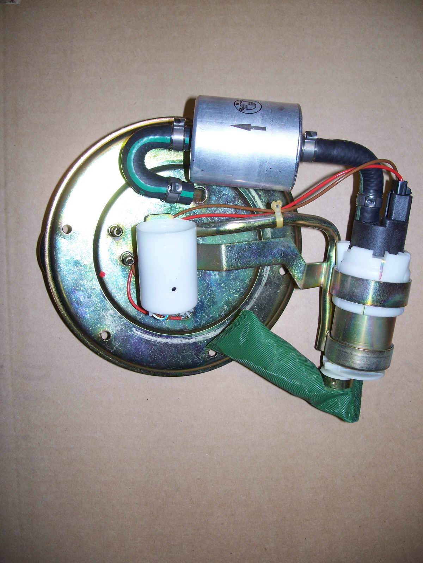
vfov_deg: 50.1
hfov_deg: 38.7
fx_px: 603
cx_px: 212
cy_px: 282
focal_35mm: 37
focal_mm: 7.8
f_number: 2.8
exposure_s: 1/60
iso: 125
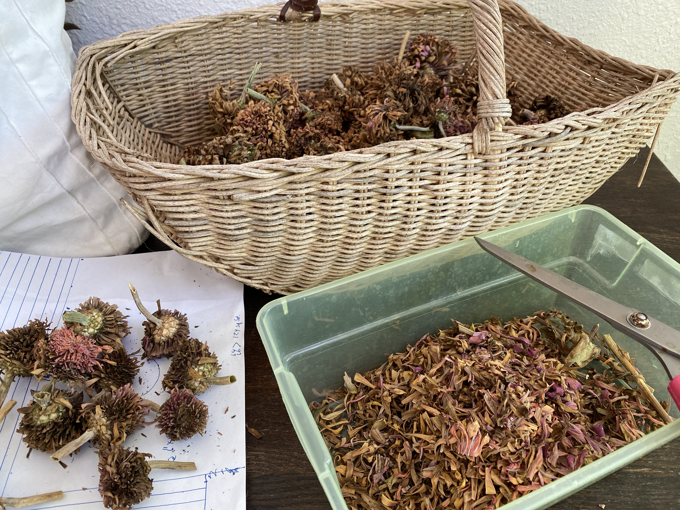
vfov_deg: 53.1
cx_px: 340
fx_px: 511
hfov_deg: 67.3
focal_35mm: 26
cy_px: 255
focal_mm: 4.25
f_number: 1.8
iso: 125
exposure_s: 1/121
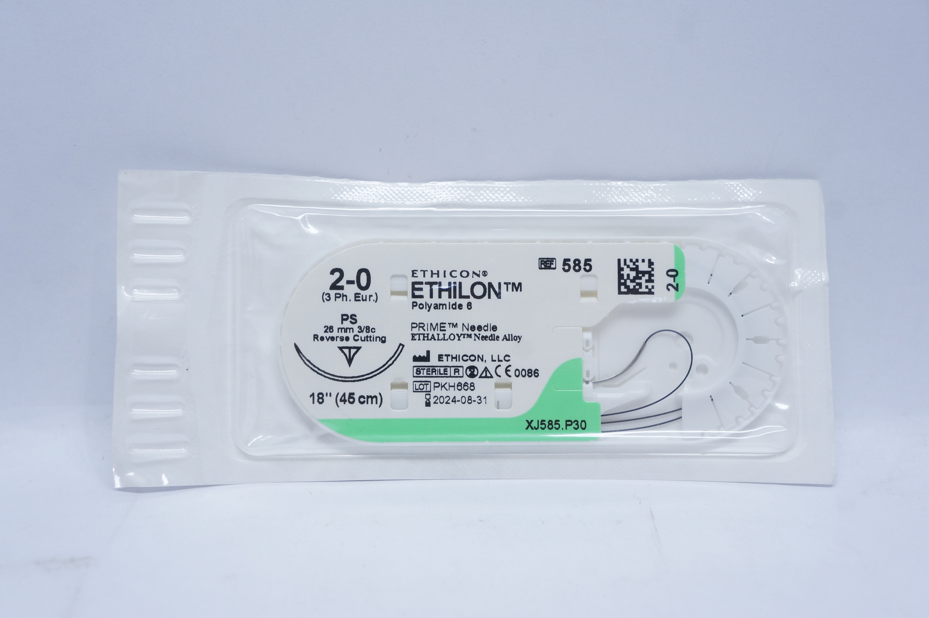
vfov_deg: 28.0
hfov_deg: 41.2
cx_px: 464
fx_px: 1237
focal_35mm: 48
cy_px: 309
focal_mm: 32
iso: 800
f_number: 7.1
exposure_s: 1/60
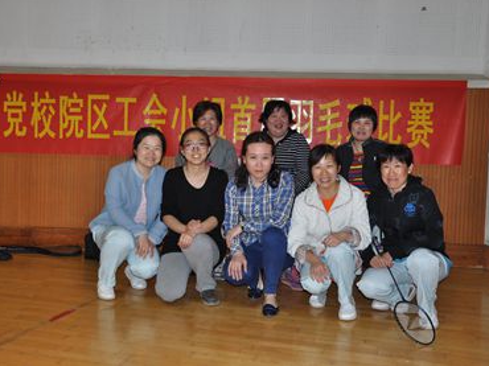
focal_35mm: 40
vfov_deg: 35.9
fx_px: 565
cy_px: 180
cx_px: 215
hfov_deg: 46.7
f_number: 3.8
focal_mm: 24
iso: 400
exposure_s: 1/60
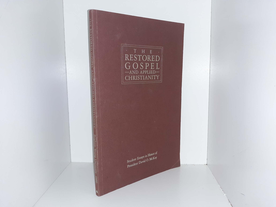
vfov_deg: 49.7
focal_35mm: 28
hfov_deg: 63.4
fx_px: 223
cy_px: 104
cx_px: 138
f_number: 1.7
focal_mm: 3.7
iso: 50
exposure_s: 1/120
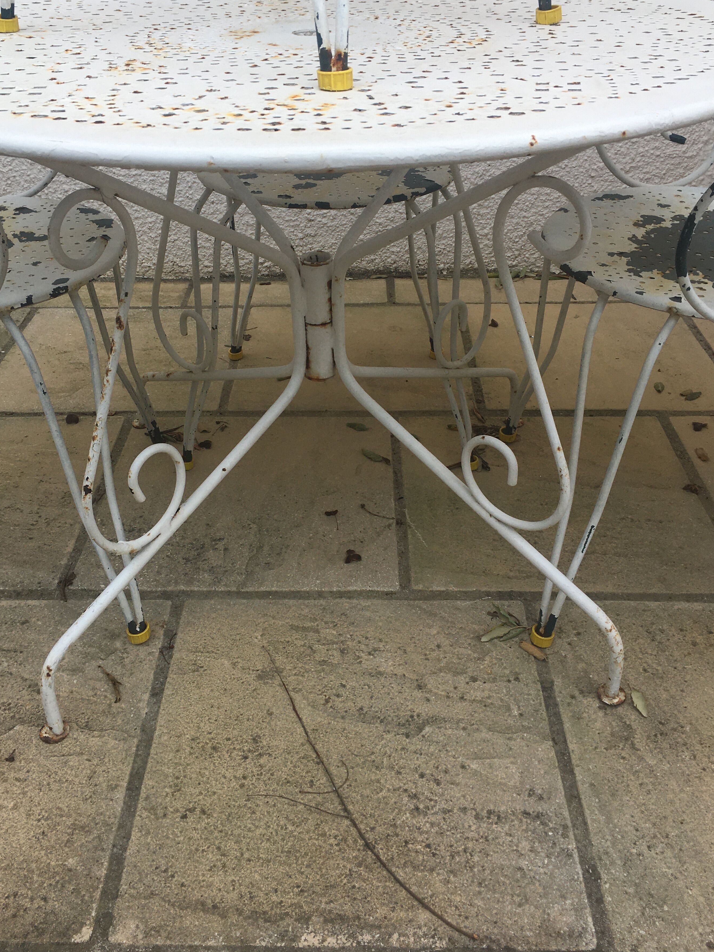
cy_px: 416
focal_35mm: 33
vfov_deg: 55.2
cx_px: 339
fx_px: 908
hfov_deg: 42.9
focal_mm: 4.15
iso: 25
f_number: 2.2
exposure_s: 1/291
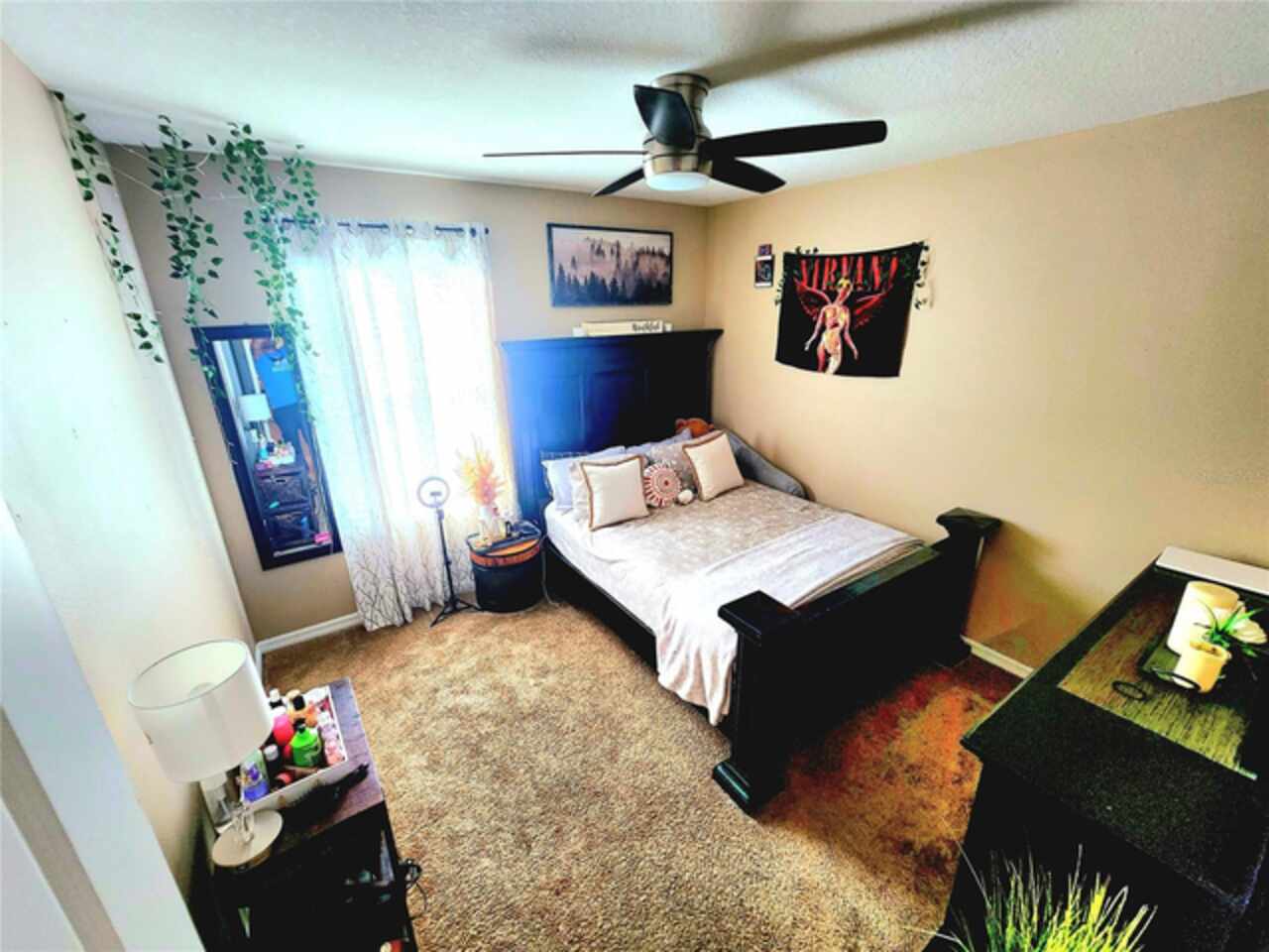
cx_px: 634
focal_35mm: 13
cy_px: 476
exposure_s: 1/60.2
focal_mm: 2.2
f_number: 2.2
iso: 320
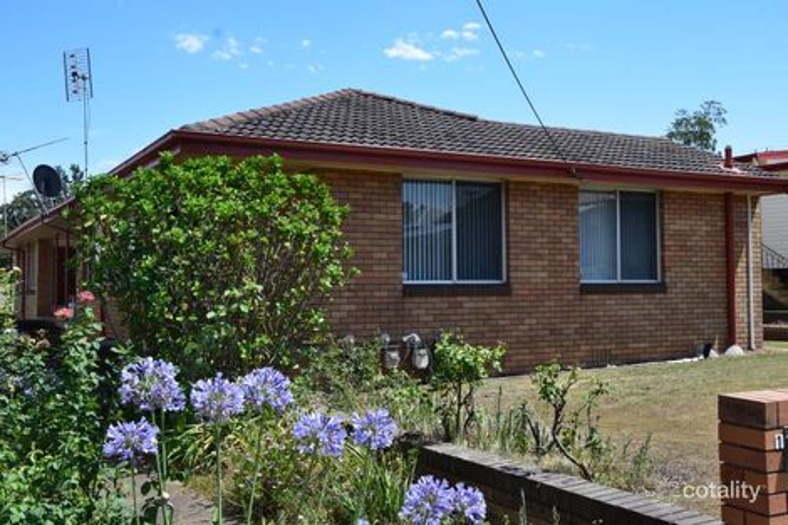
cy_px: 262
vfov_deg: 34.2
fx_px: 853
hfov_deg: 49.6
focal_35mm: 39
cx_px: 394
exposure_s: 1/320
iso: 400
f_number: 10
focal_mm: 26
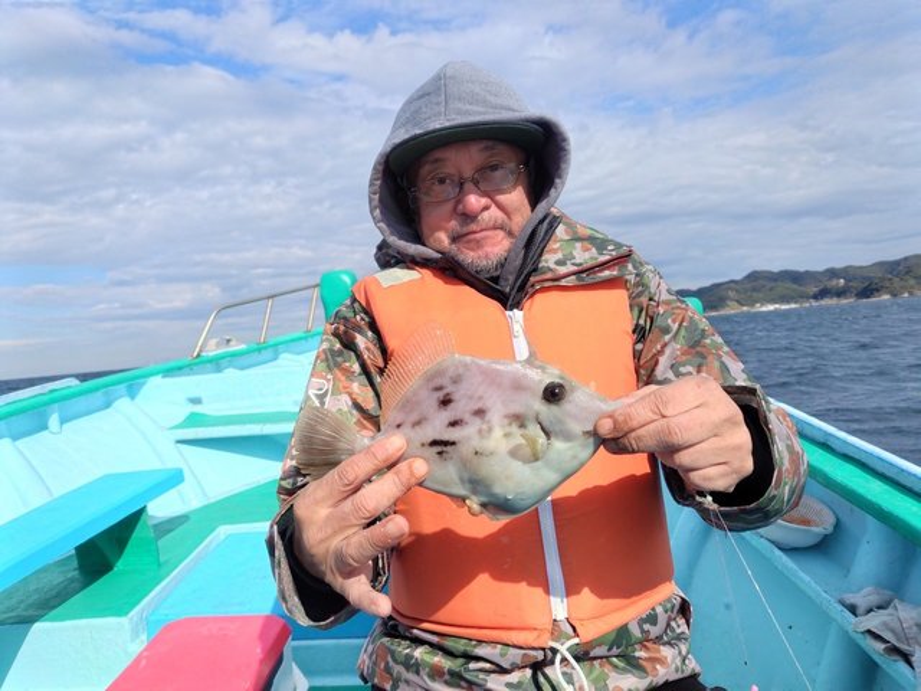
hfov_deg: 73.9
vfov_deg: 58.9
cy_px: 346
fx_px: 612
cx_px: 460
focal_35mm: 23
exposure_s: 1/1591
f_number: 1.9
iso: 50
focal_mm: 5.6
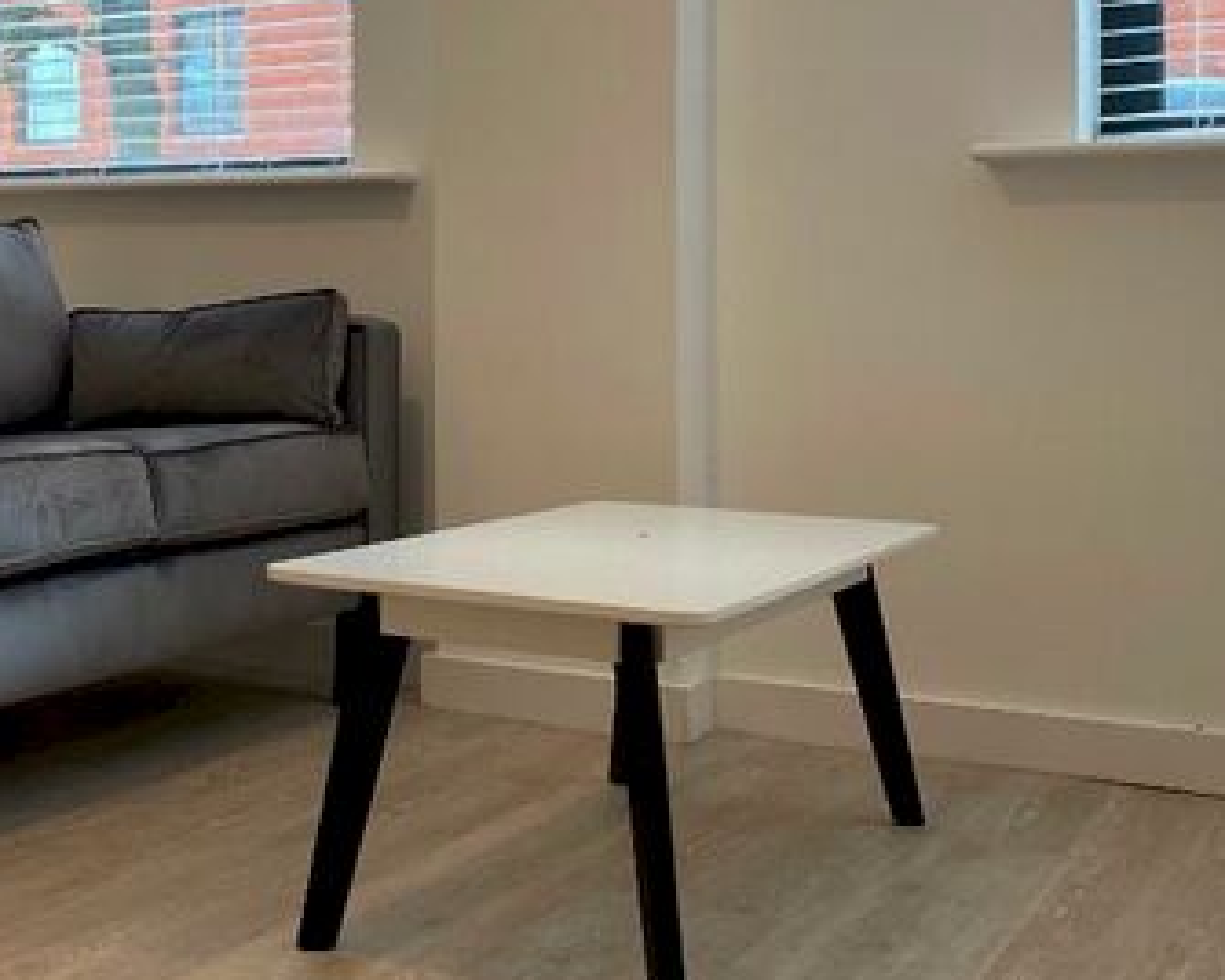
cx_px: 183
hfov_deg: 33.9
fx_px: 1922
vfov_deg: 28.3
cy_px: 269
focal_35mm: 53
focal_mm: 4.25
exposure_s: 1/100
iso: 125
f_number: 1.8
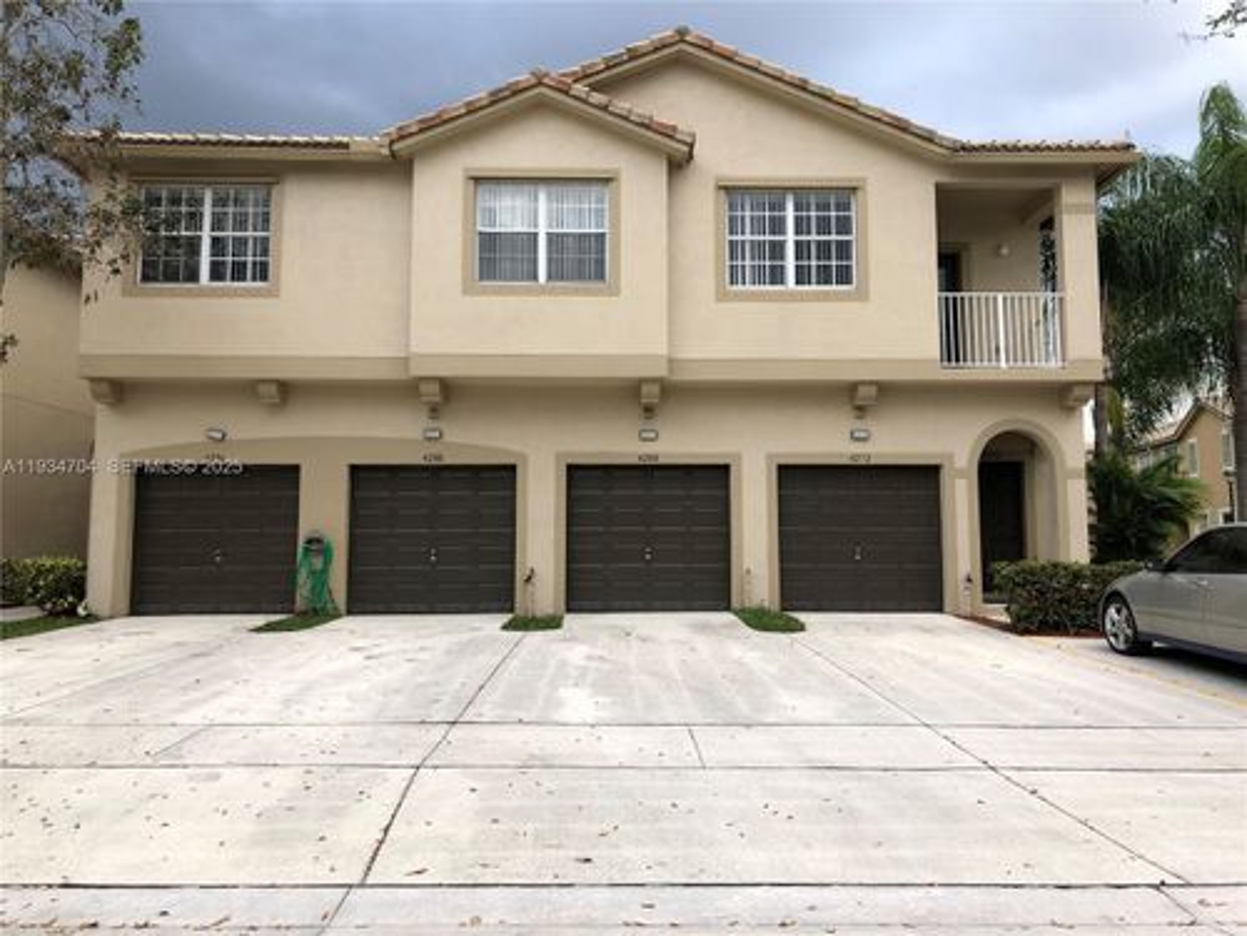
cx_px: 624
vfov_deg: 49.7
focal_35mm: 28
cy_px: 468
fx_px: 1009
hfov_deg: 63.4
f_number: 1.8
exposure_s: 1/216
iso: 20
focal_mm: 4
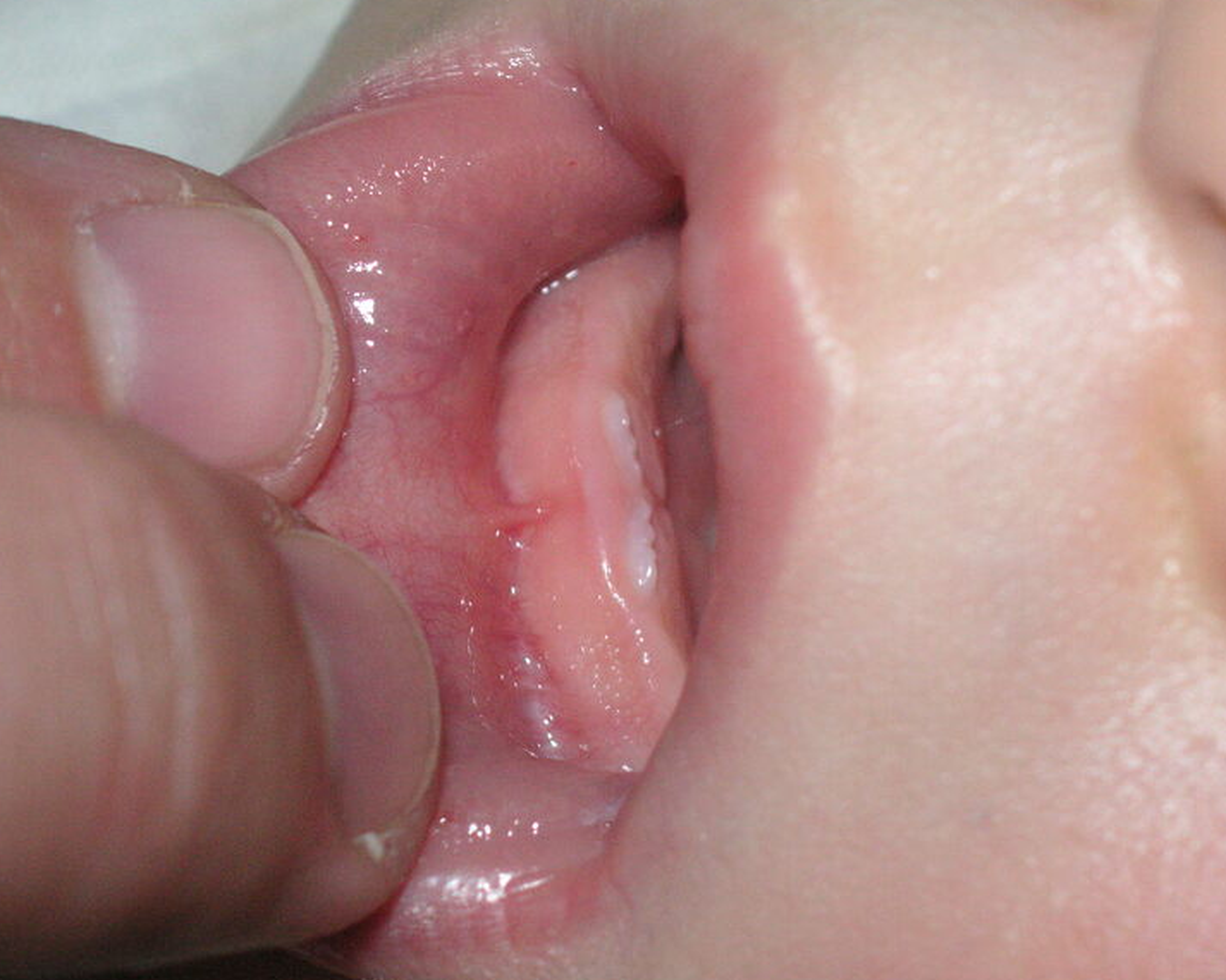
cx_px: 633
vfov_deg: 13.4
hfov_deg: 16.7
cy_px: 504
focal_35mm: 115
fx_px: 4172
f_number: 13
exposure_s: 1/105
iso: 160
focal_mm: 17.1
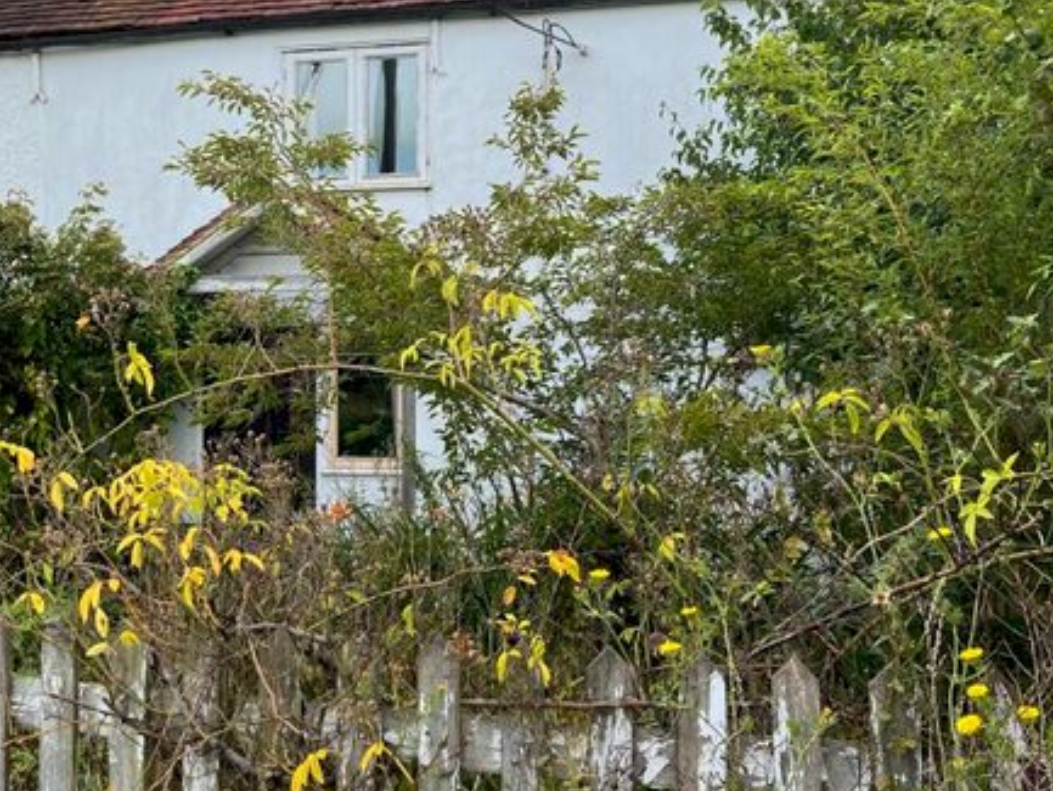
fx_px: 1278
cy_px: 318
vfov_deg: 34.3
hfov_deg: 44.5
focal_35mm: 42
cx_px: 404
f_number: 1.6
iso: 50
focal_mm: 5.1
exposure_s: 1/827
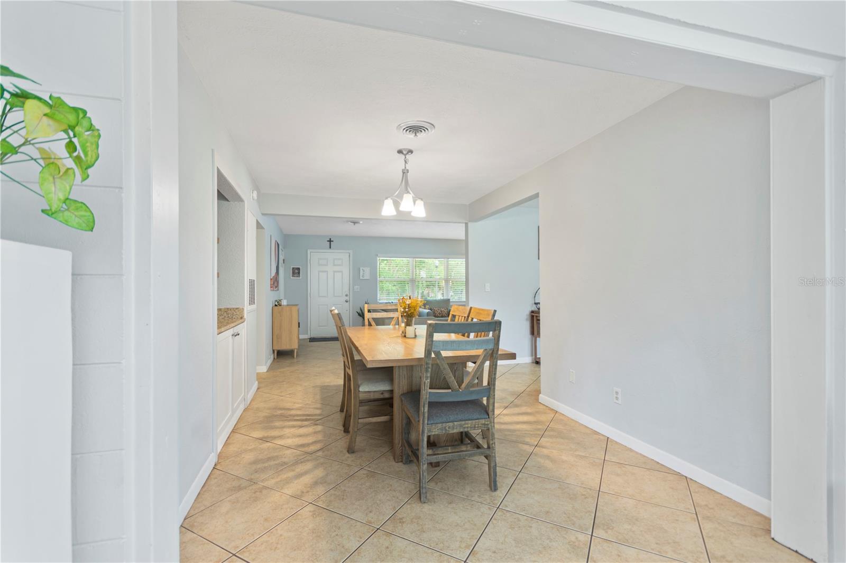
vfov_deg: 77.3
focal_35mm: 15
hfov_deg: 100.4
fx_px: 352
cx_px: 423
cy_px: 282
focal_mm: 10
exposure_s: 1/1.25
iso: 100
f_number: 4
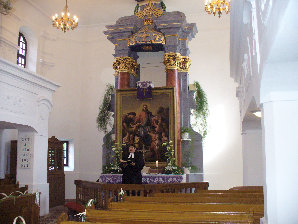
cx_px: 149
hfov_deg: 50.1
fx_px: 319
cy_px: 112
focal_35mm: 37
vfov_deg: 38.7
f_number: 2.8
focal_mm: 6.1
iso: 400
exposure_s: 1/60
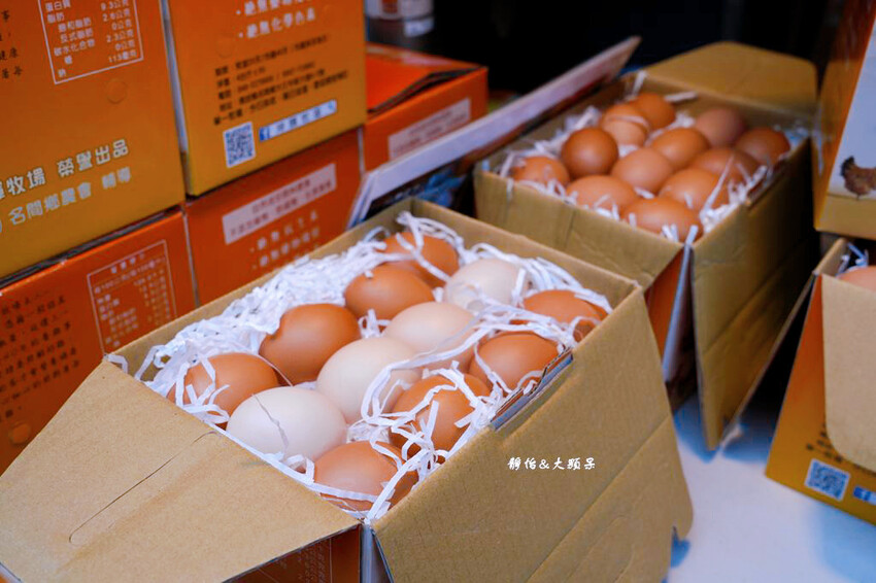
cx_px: 438
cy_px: 292
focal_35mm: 37
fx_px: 900
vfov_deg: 35.9
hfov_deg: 51.9
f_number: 7.1
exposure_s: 1/125
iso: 320
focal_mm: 37
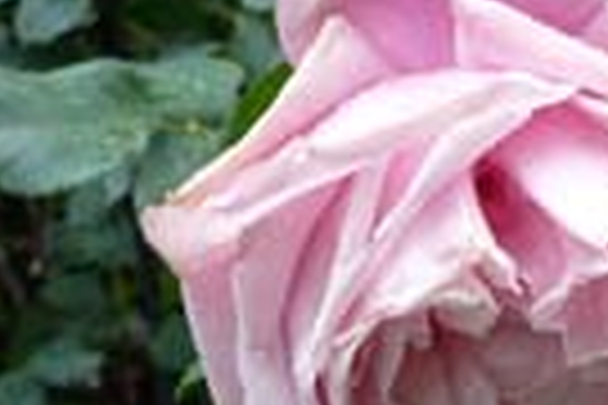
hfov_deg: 18.6
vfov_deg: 12.7
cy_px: 162
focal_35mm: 108
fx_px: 1824
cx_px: 531
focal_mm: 5.2
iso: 200
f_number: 2.8
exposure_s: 1/30
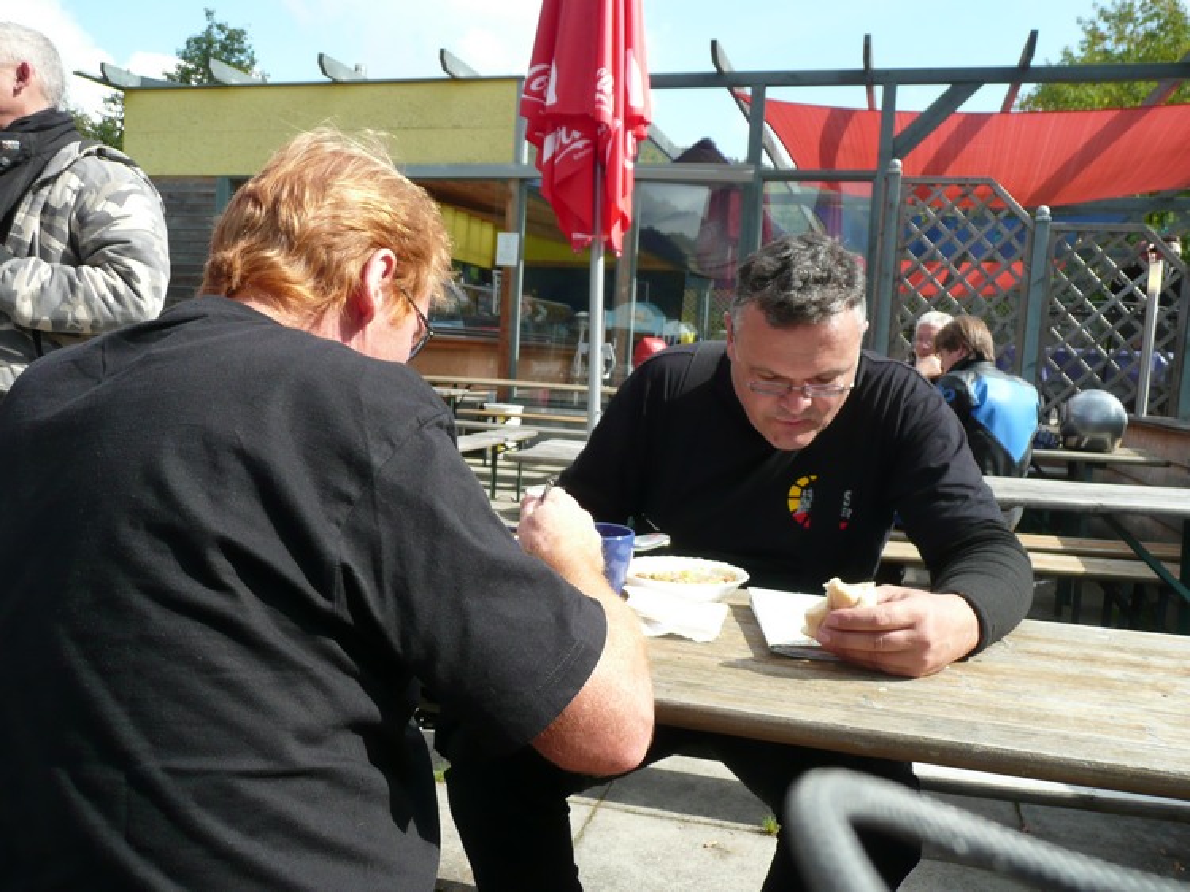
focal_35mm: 30
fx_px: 1031
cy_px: 446
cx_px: 595
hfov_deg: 60.0
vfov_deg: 46.8
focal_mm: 4.9
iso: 100
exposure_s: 1/400
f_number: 3.4
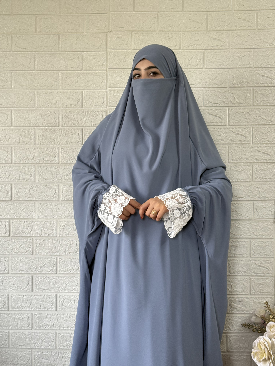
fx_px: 508
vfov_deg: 39.7
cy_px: 183
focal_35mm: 48
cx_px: 138
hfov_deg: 30.3
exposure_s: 1/50
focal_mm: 6.76
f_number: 1.78
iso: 80
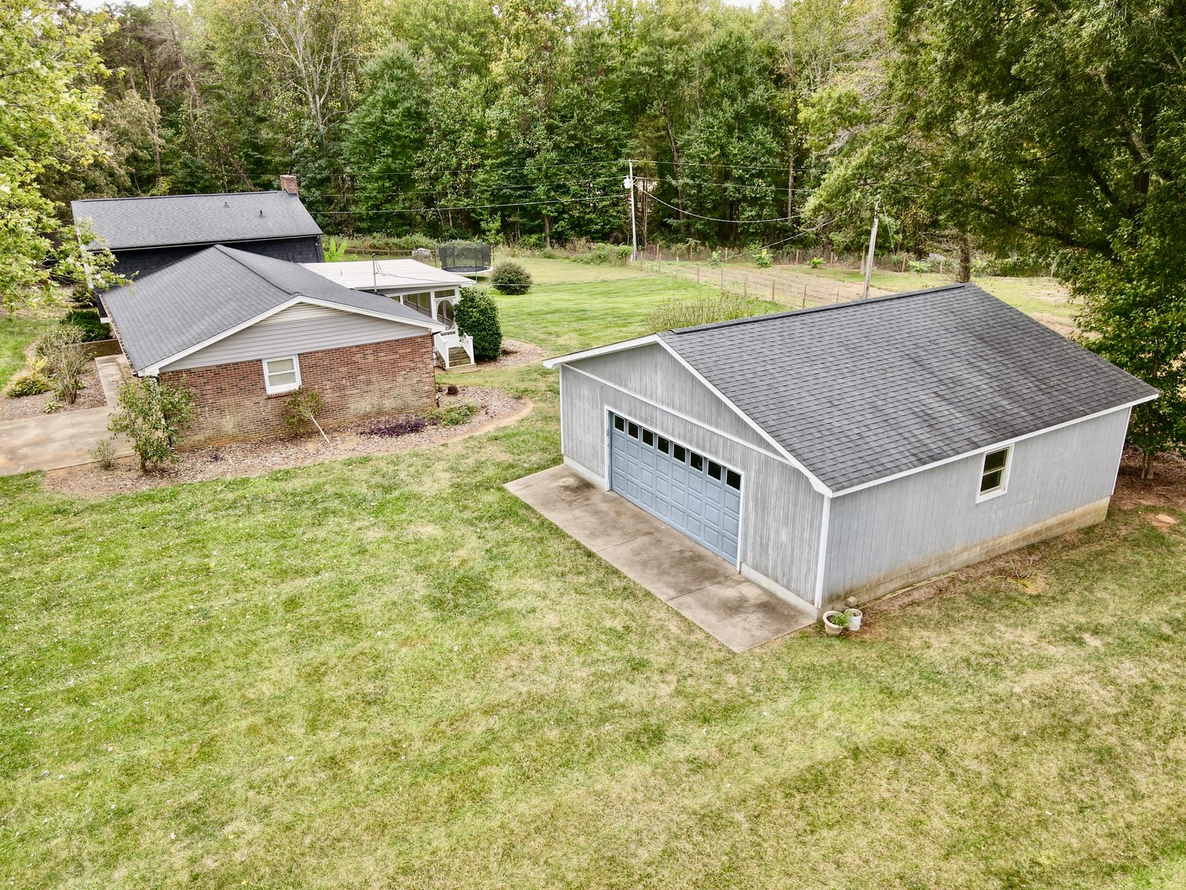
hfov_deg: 71.6
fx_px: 822
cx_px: 593
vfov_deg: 56.8
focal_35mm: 24
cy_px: 445
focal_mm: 4.5
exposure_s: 1/120
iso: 100
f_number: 2.8
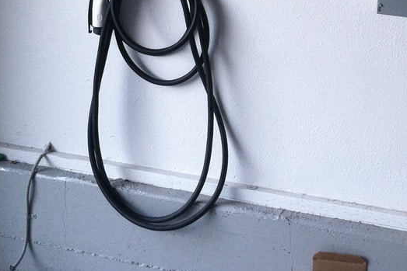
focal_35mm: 93
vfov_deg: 14.1
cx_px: 301
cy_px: -82
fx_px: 1052
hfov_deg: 21.7
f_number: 2.8
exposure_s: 1/24
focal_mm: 3.85
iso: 80
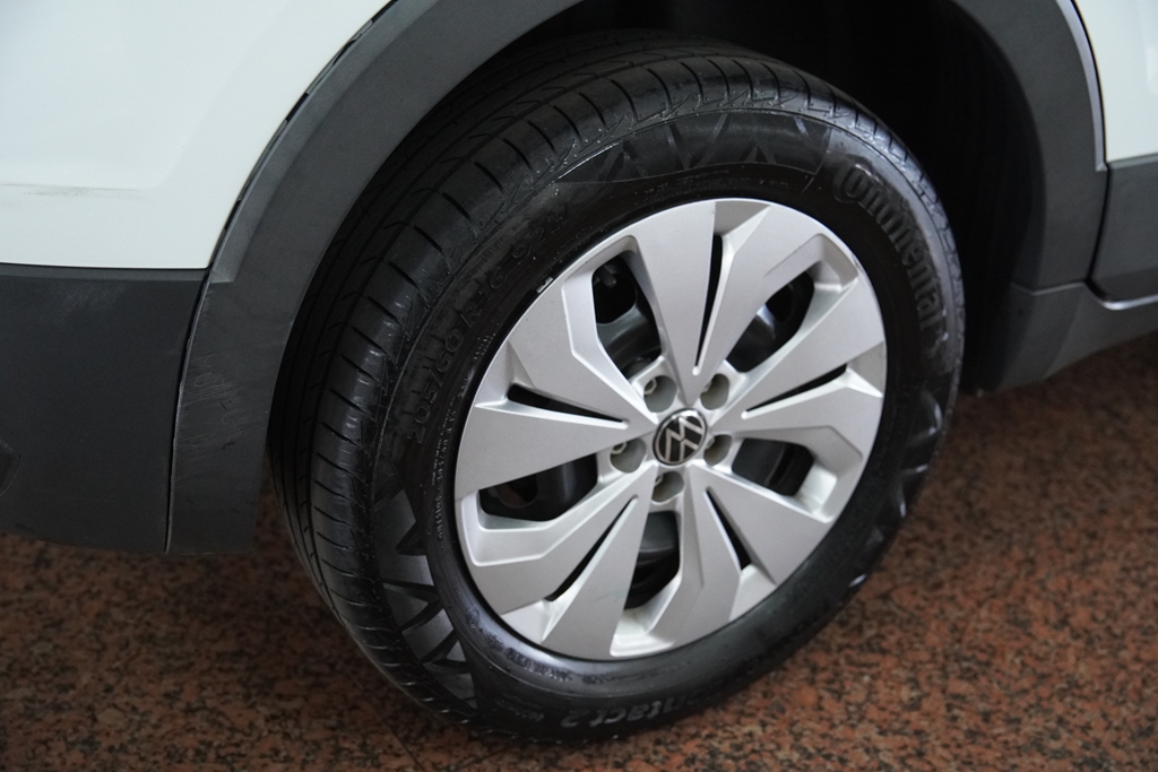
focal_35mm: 46
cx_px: 579
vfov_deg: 29.0
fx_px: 1496
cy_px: 386
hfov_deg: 42.3
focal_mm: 31
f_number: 2.8
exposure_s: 1/160
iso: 3200
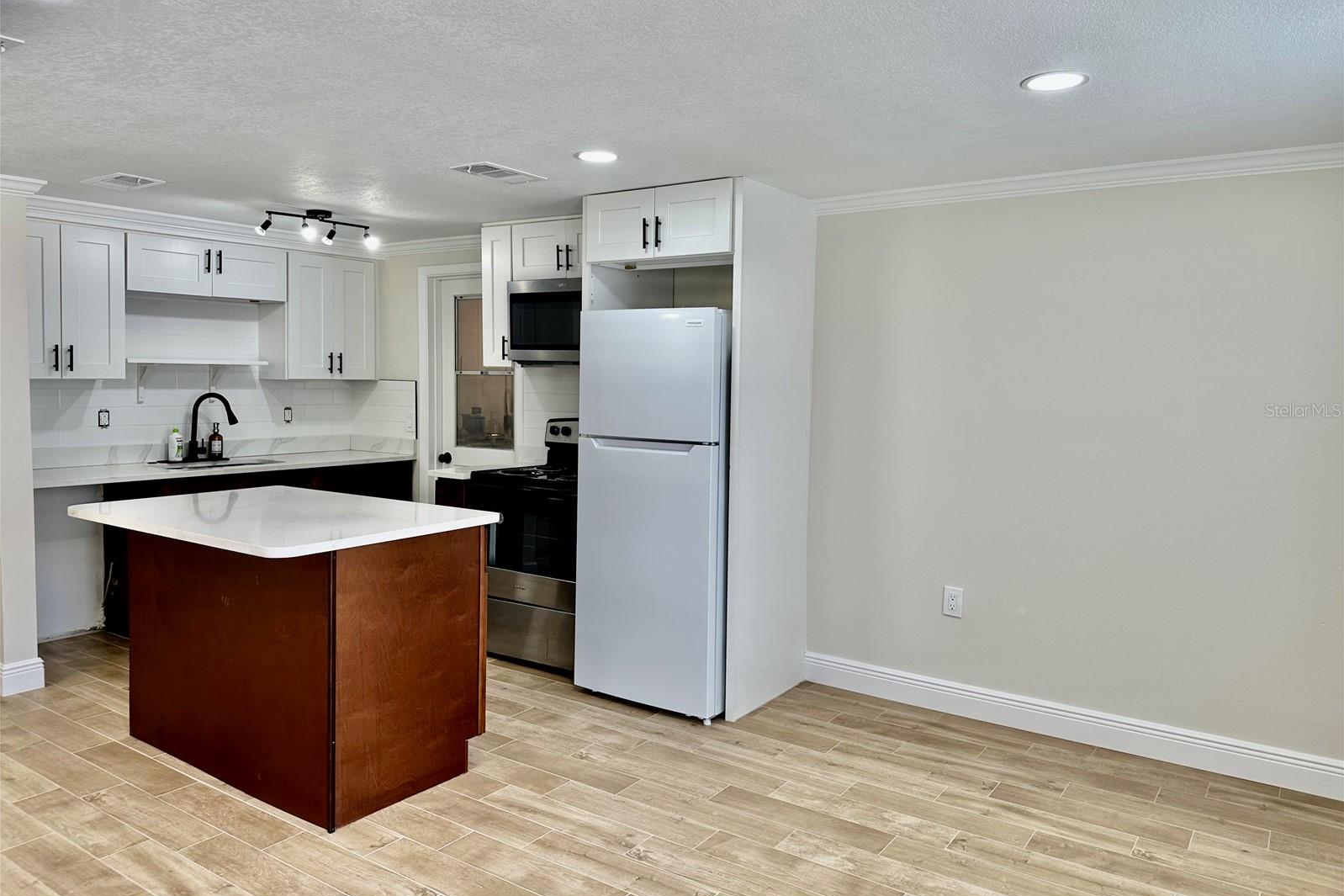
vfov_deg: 51.2
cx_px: 672
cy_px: 410
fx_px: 933
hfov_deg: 71.5
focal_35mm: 25
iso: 50
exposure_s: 1/122
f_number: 1.78
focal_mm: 6.86
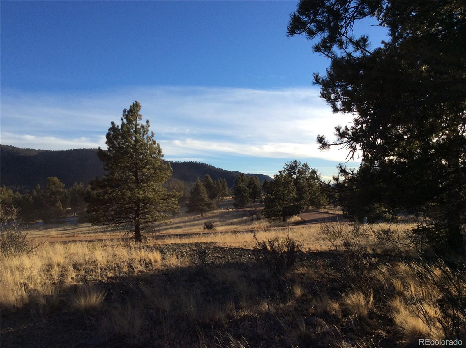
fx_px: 430
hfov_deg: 56.9
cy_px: 174
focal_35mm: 32
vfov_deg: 44.0
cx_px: 233
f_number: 2.4
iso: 32
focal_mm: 3.3
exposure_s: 1/1192
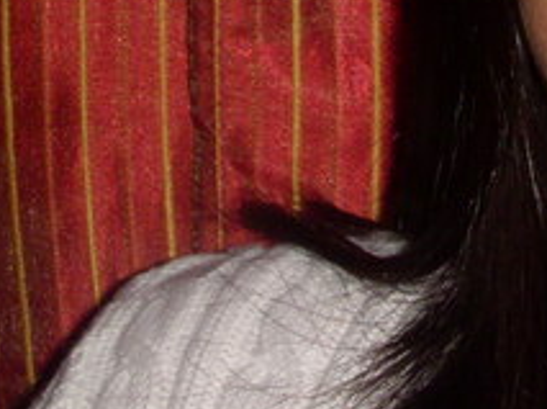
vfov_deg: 10.2
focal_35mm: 143
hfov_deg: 13.5
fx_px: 2256
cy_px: -49
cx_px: 621
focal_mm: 6.3
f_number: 3.3
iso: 100
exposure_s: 1/30
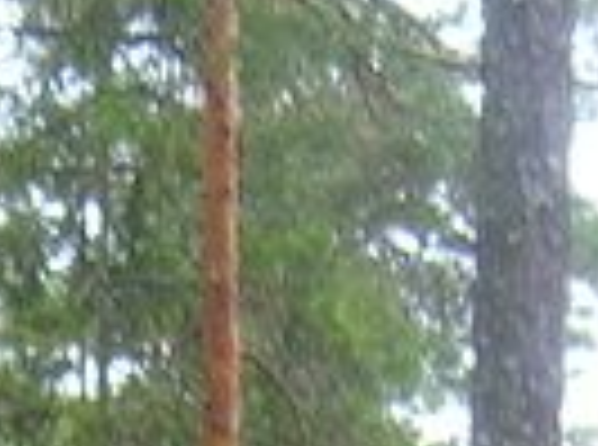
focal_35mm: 186
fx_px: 3205
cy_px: 1054
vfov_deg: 7.5
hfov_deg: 10.6
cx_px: 88
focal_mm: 5.7
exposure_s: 1/24.4
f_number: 2.9
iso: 50
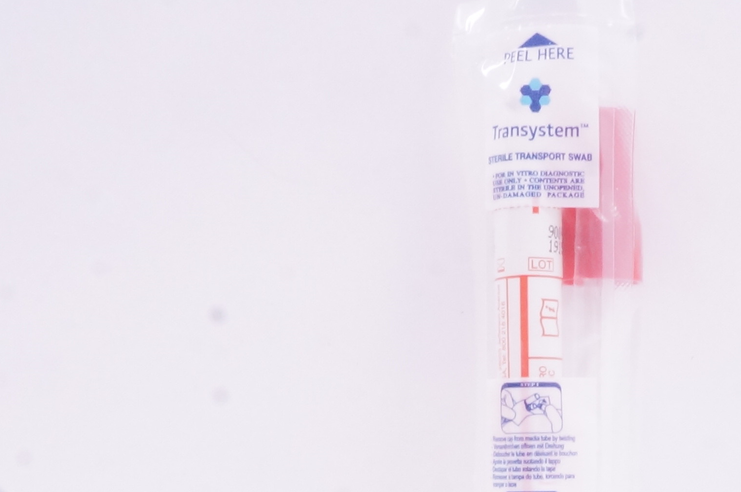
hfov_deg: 23.2
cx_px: 561
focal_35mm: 87
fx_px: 1789
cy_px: 581
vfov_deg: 15.2
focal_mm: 18
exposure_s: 1/15
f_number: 22
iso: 1600
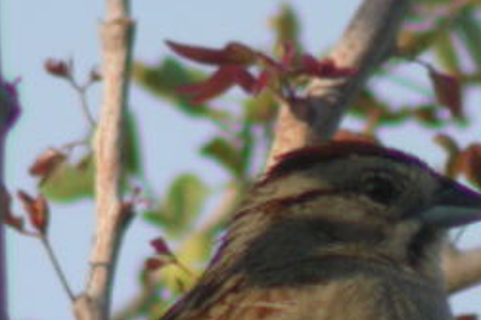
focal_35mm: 393
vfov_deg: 3.5
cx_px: 266
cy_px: 454
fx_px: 5247
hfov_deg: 5.2
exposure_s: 1/132
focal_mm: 30.6
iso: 100
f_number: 4.9
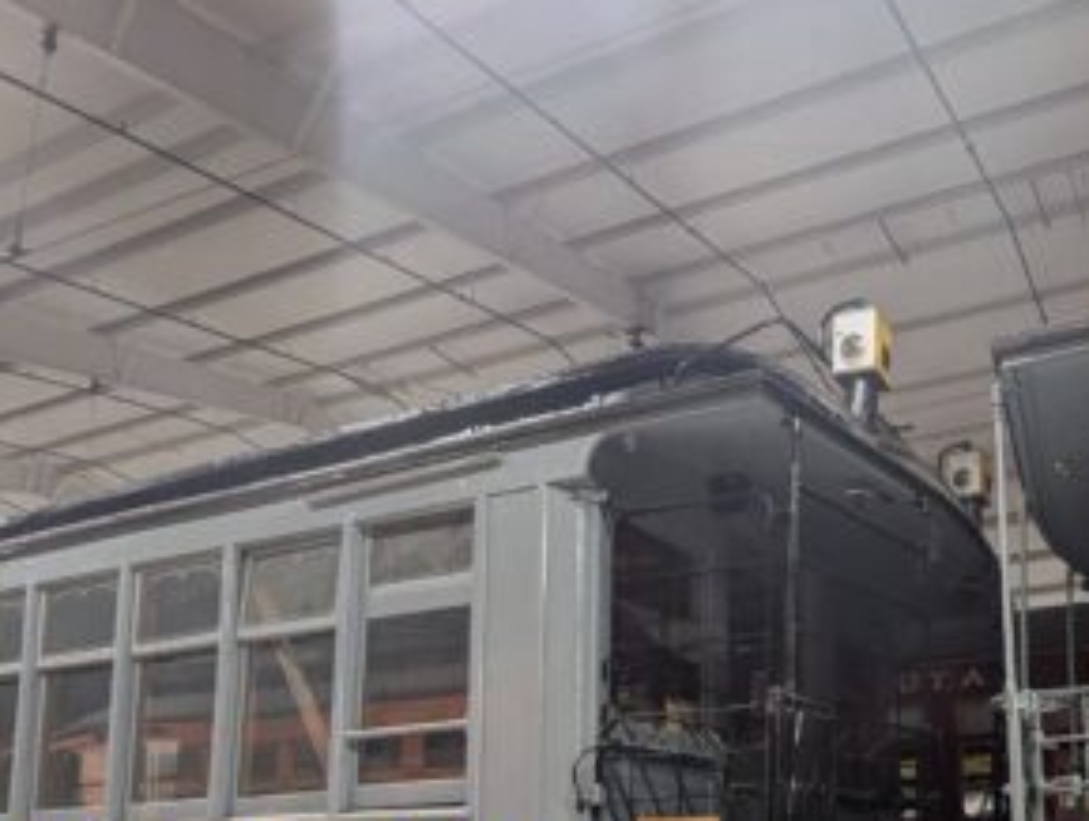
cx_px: 946
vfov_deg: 45.9
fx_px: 851
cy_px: 761
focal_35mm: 27
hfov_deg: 57.6
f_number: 2.2
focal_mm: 1.95
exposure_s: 1/24
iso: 328
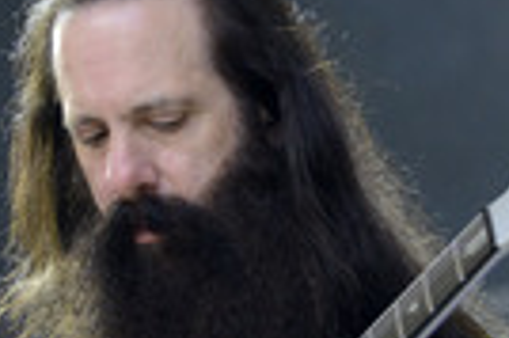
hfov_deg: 4.9
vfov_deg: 3.3
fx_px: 5945
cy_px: 418
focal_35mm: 421
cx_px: 188
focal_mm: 125
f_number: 4.5
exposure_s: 1/640
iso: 1000
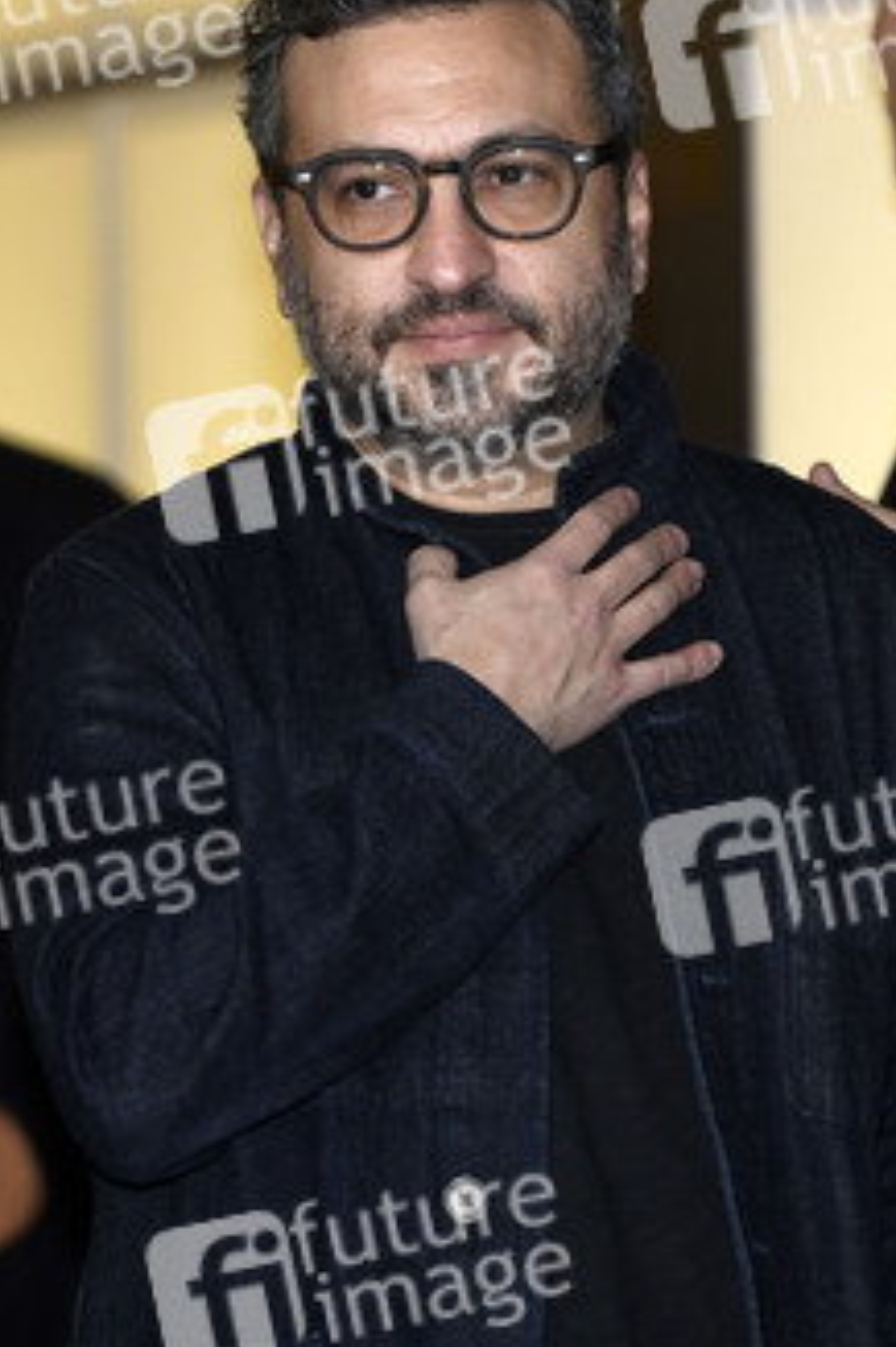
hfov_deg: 5.7
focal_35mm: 239
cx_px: 479
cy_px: 653
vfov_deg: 8.6
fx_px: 8931
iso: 640
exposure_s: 1/500
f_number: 3.5
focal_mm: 195
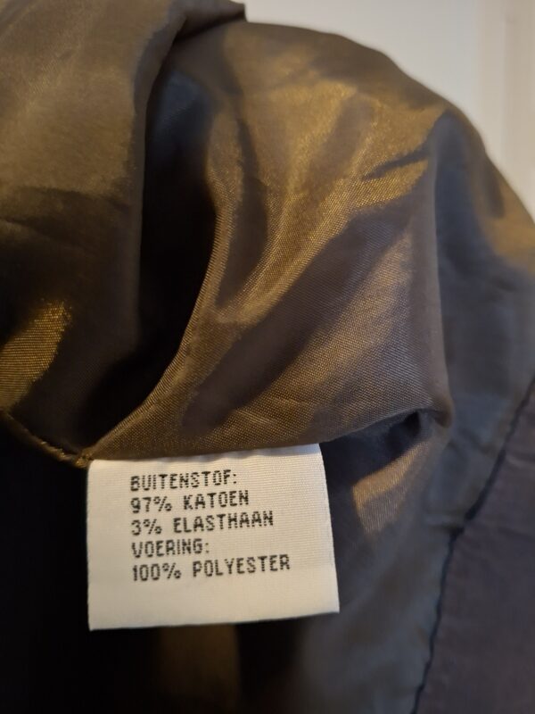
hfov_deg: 58.9
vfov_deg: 73.9
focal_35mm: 23
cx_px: 268
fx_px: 474
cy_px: 357
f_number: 1.8
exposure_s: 1/20
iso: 1000
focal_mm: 5.54
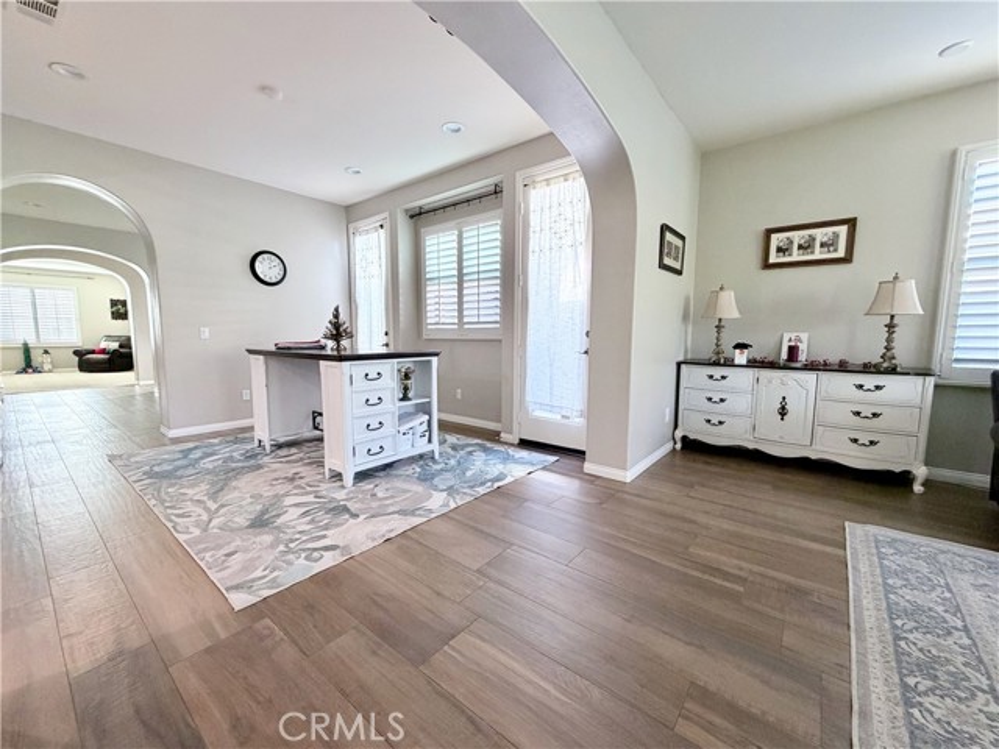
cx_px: 500
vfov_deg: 85.7
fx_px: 404
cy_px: 374
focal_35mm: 14
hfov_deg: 102.1
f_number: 2.2
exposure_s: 1/60
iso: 250
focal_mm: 2.22
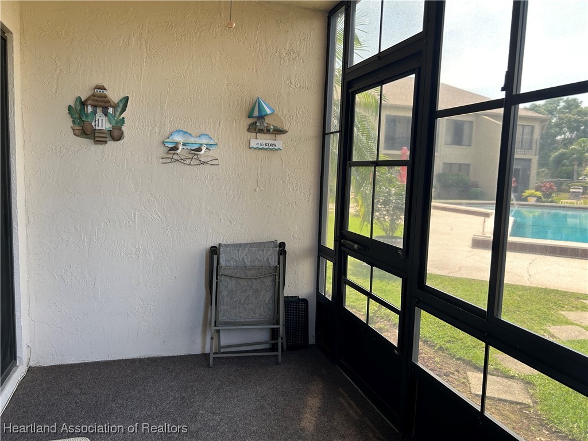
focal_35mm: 26
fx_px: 442
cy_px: 220
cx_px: 294
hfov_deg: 67.3
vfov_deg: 53.1
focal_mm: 5.7
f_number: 1.5
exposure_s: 1/121
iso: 50
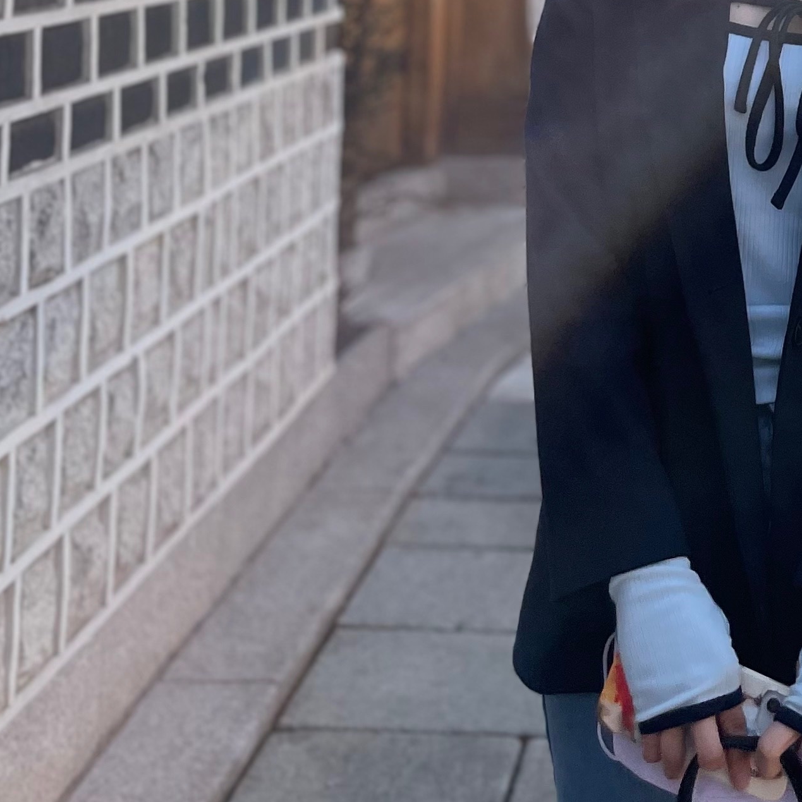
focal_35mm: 73
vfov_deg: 20.8
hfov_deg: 22.5
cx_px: 848
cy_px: -339
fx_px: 1913
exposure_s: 1/4464
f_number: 1.6
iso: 50
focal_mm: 4.2
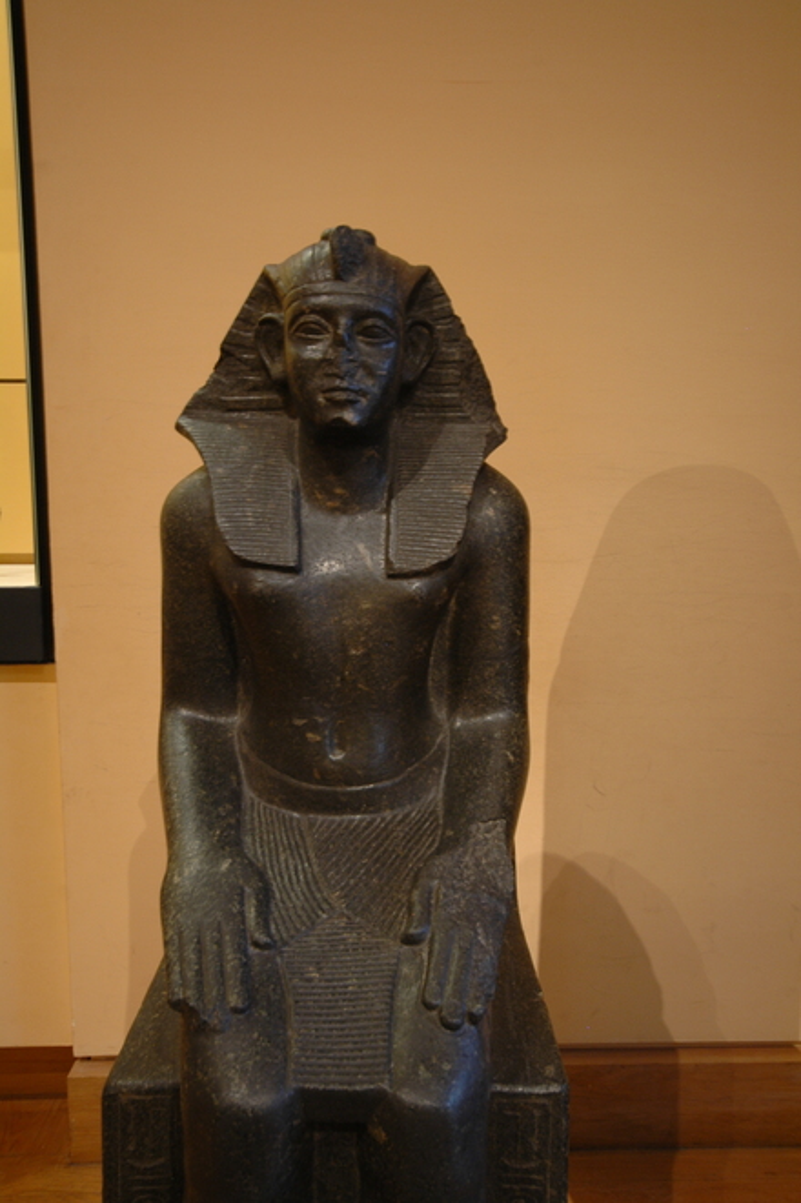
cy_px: 602
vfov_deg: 62.0
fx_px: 1002
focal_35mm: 30
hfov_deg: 43.6
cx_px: 400
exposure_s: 1/4
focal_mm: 20
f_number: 5.6
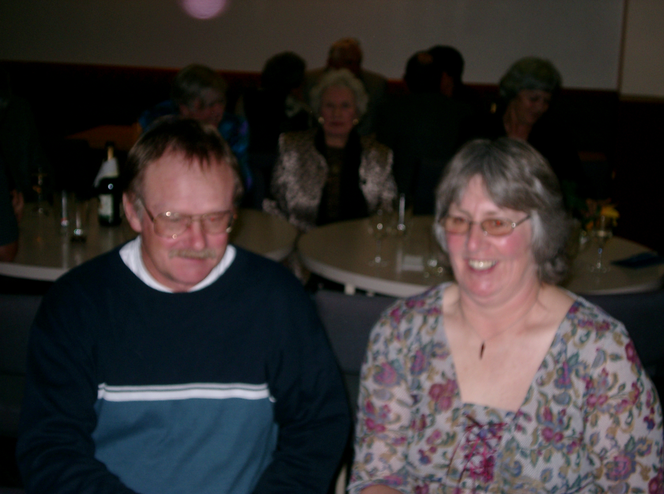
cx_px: 332
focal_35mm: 62
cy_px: 247
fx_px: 1185
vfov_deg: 23.5
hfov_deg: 31.3
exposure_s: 1/60
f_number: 3.4
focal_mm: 12.6
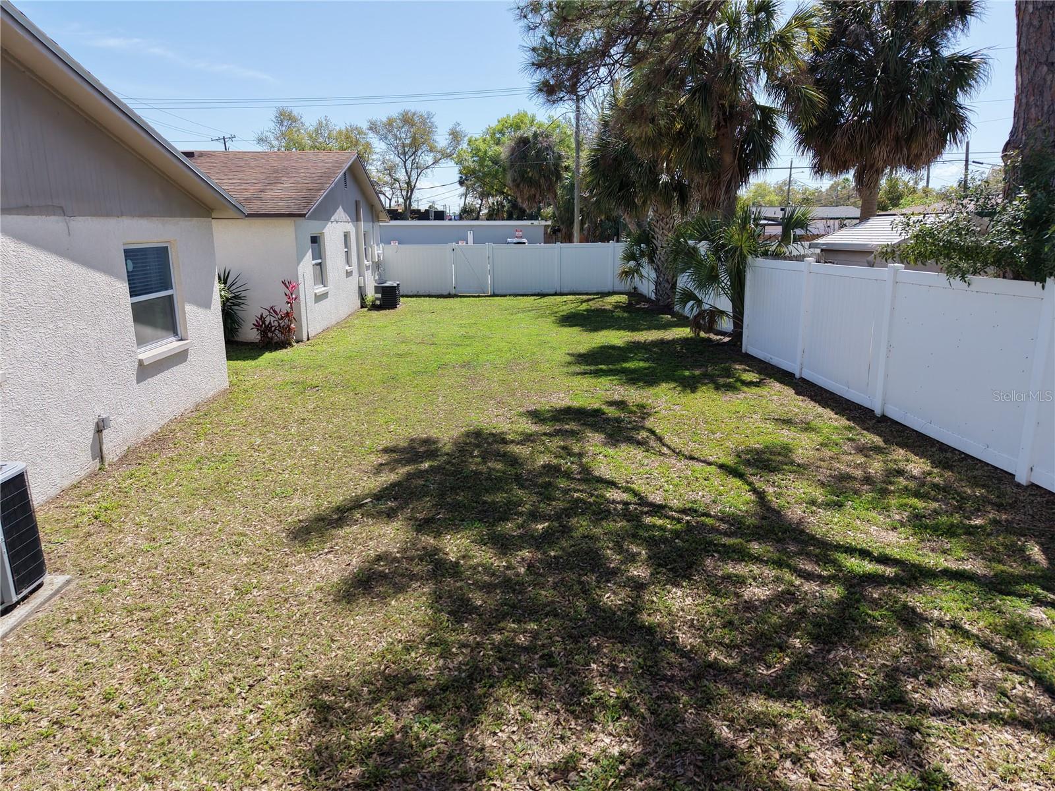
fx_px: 731
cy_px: 396
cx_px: 528
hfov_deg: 71.6
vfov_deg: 56.8
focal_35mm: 24
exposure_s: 1/6000
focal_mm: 8.67
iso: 400
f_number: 1.8
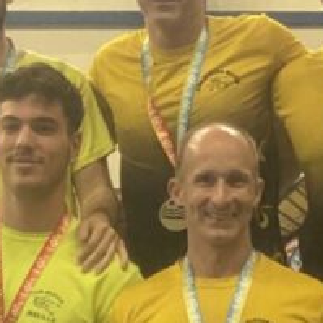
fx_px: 2502
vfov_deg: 7.3
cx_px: 110
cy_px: 364
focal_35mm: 237
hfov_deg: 7.4
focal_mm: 6
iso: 320
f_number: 2
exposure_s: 1/50
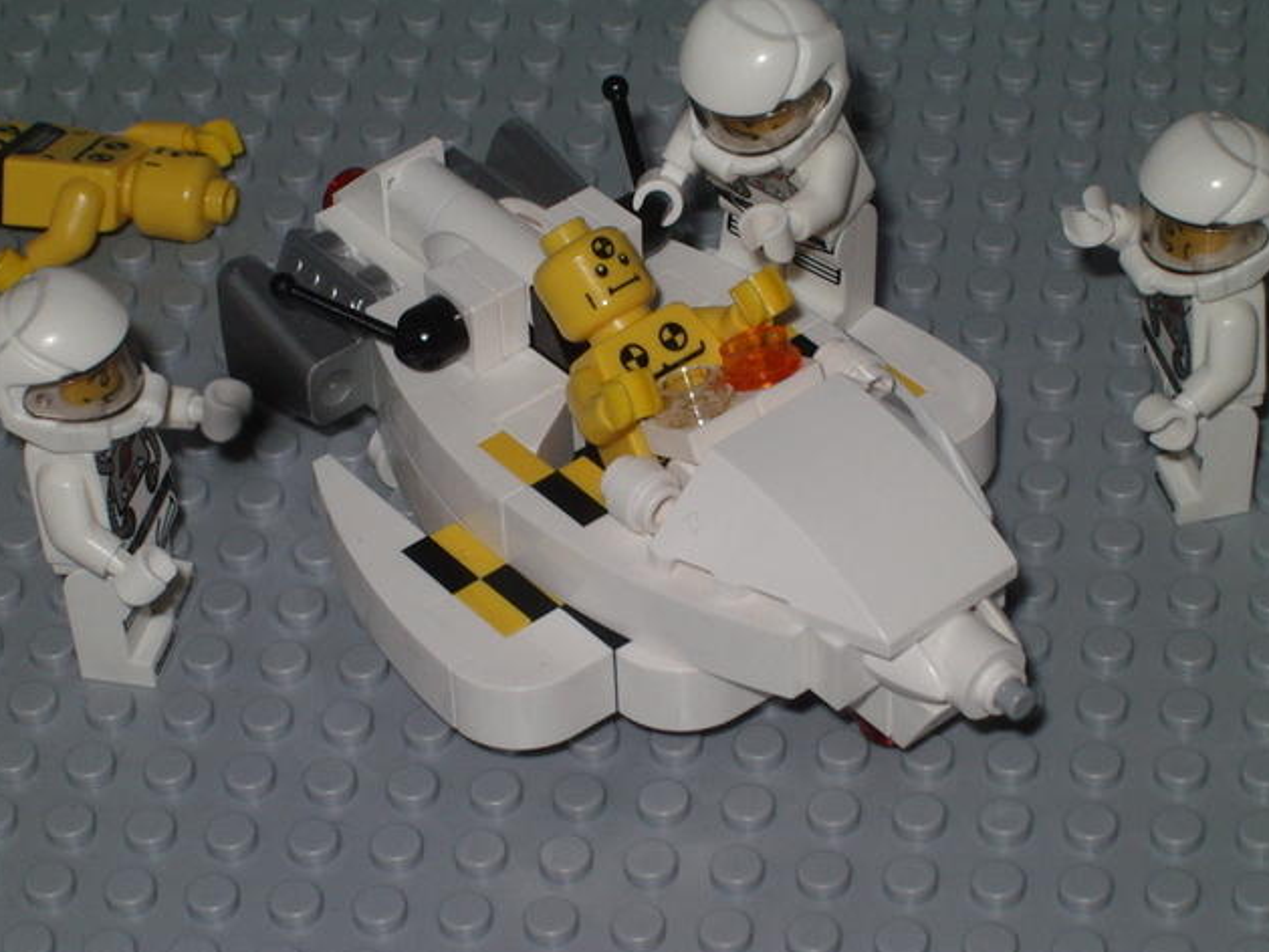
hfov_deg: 17.0
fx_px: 4253
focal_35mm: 116
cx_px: 633
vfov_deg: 12.8
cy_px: 482
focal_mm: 17.4
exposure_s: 1/125
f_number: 9
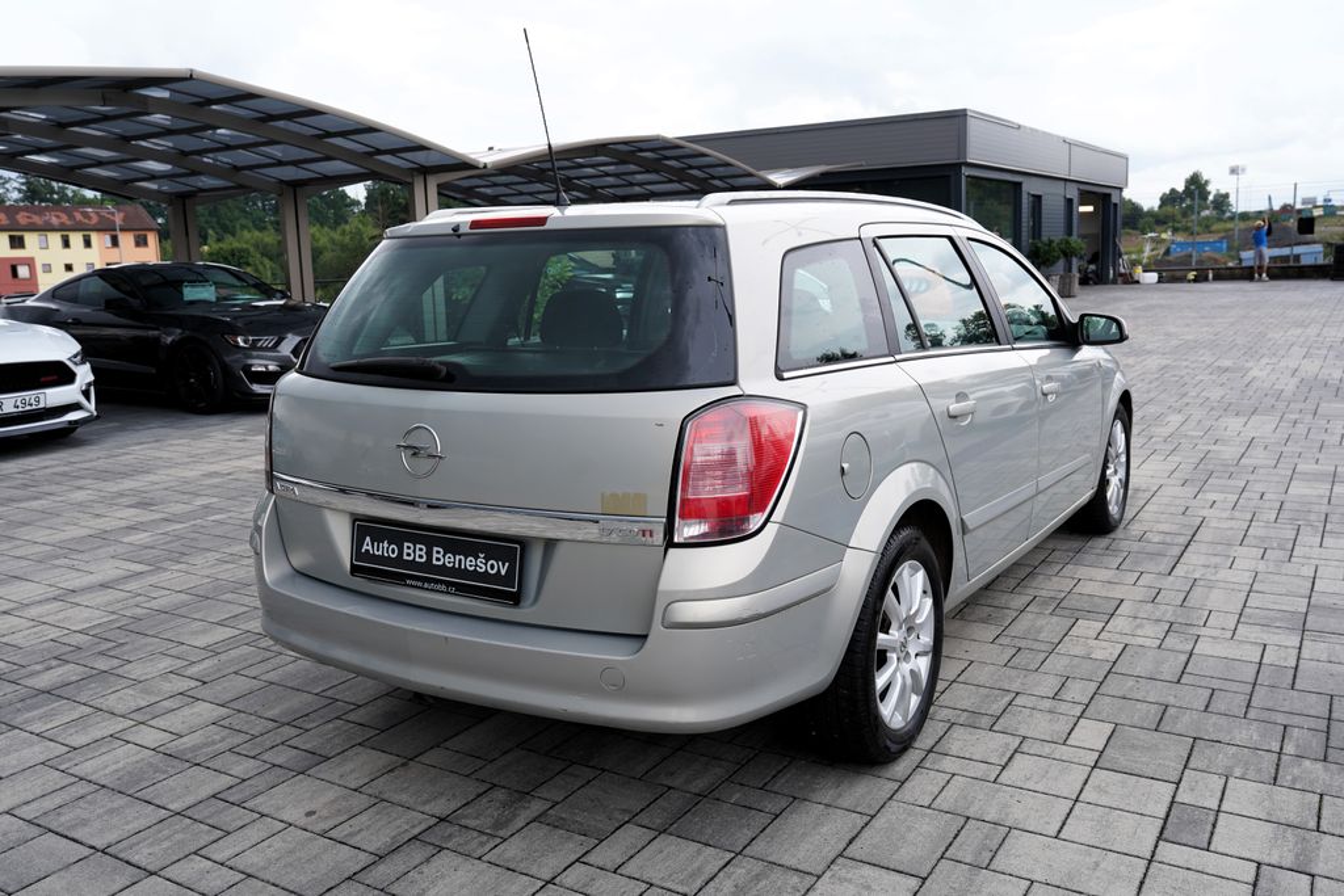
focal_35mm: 30
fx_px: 1120
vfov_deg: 43.6
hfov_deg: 61.9
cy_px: 448
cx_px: 672
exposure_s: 1/160
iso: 100
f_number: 6.3
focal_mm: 30
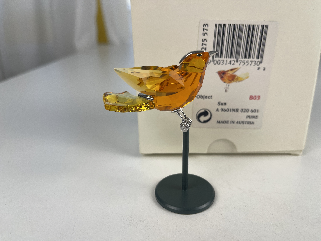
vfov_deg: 54.9
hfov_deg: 69.4
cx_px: 160
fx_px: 232
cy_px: 120
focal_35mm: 25
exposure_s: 1/262
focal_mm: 5.1
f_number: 1.6
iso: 32
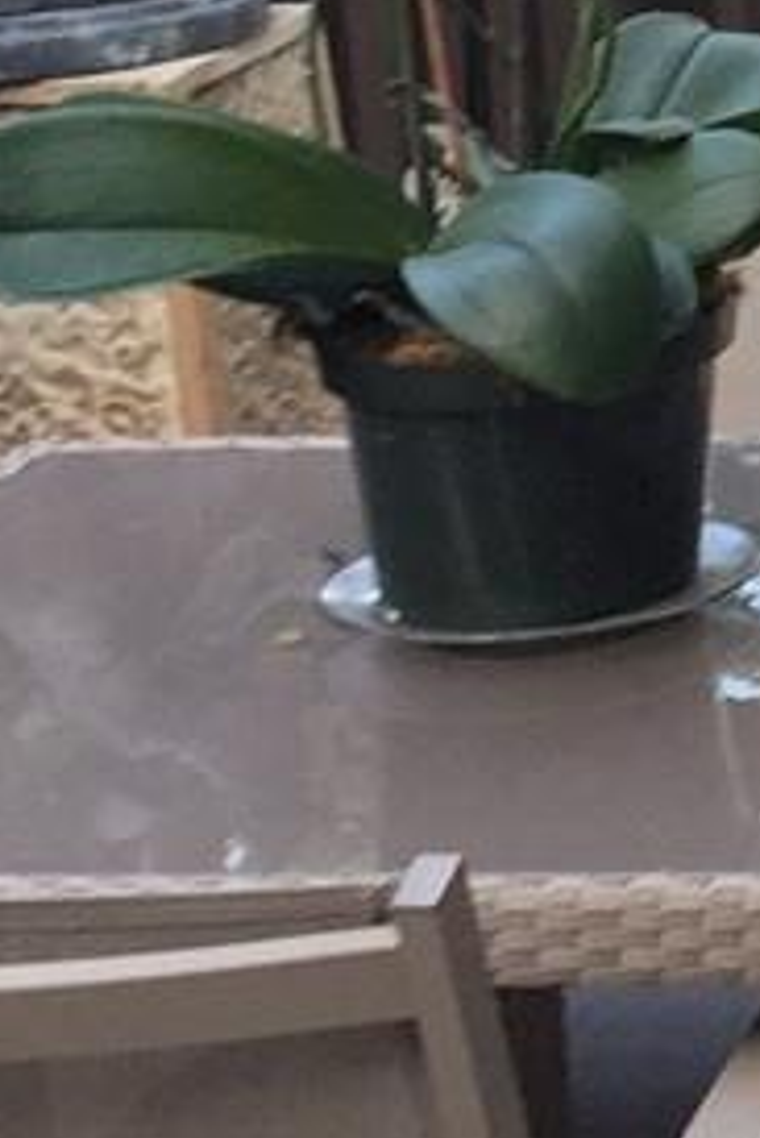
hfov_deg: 6.9
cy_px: -58
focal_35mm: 176
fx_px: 5566
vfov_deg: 11.5
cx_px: 2355
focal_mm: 4.15
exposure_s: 1/60
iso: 32
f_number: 2.2
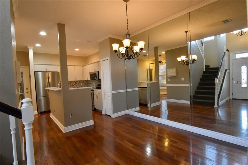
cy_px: 82
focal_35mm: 16
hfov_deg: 95.0
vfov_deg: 72.0
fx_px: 114
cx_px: 124
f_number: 10
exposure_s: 1/30
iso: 2500
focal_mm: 11
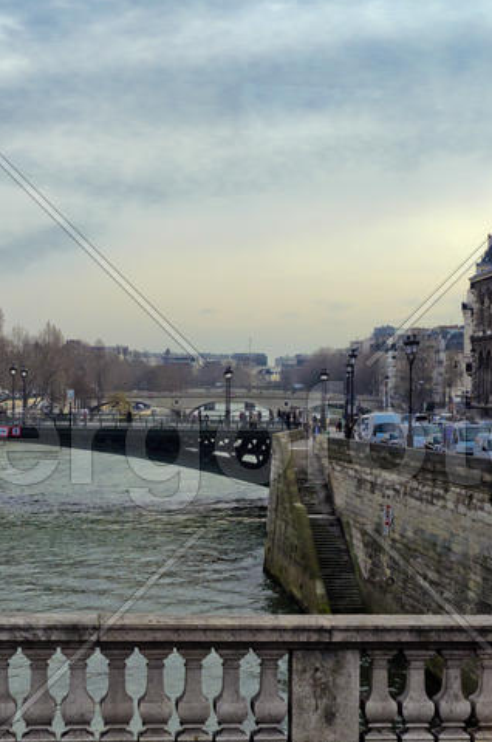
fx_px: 1418
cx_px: 285
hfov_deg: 19.7
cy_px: 446
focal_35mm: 69
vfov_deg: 29.2
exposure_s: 1/1000
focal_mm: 38
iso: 1600
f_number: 6.7
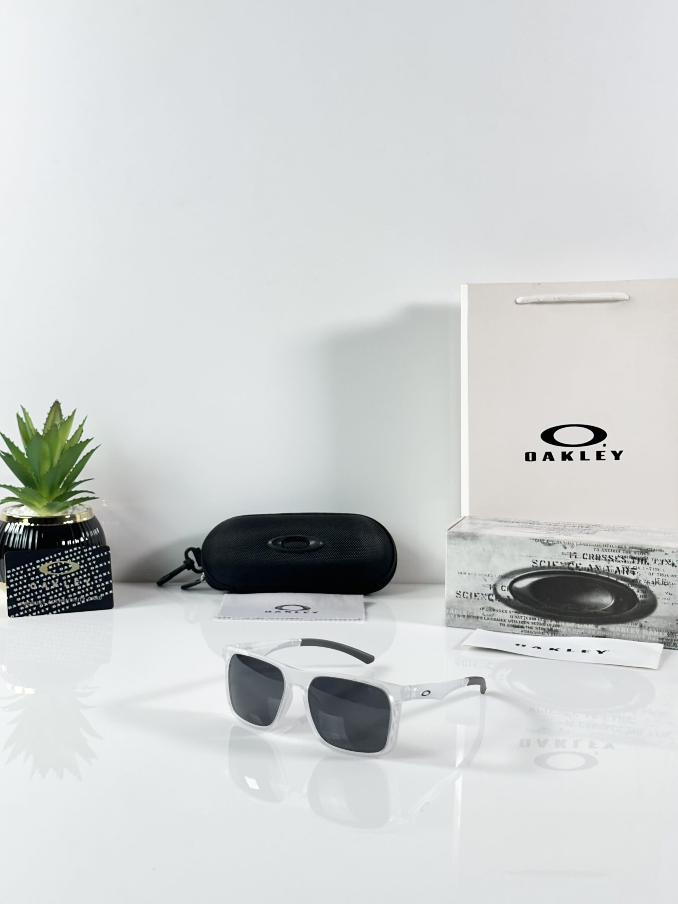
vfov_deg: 39.7
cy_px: 452
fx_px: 1254
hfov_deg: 30.3
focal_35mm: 48
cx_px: 339
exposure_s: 1/100
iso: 64
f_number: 1.78
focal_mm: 6.86
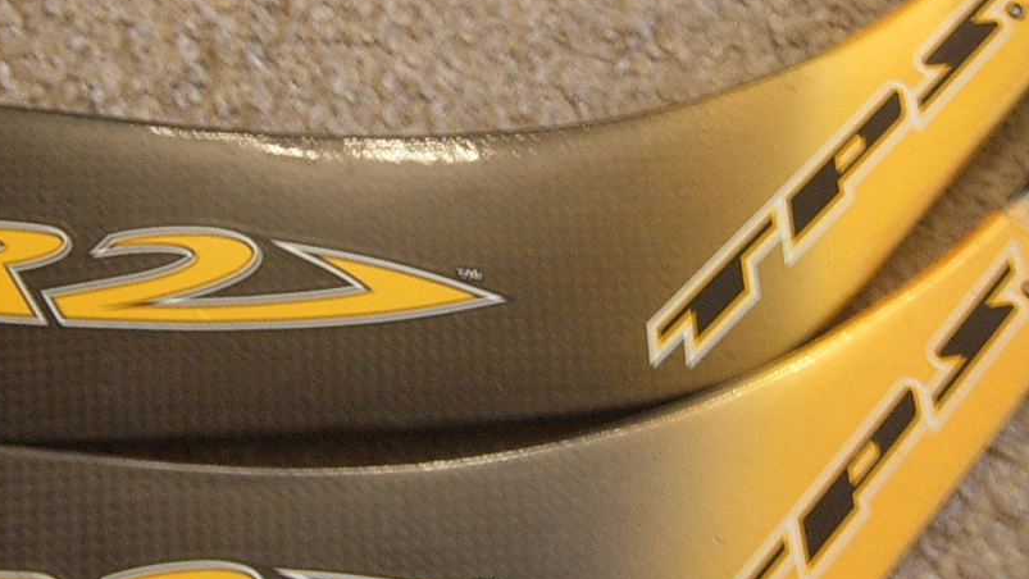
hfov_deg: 27.7
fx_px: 2074
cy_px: 216
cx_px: 374
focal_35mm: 76
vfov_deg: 15.9
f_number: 2.8
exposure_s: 1/8
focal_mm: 5.8
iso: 100
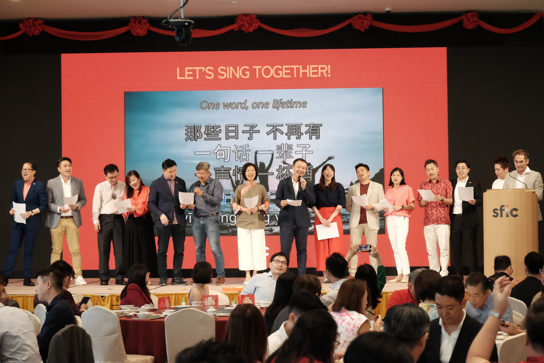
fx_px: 1254
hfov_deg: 24.5
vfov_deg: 16.5
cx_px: 272
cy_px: 182
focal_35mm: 83
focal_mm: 55
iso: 3200
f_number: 6.4
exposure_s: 1/125
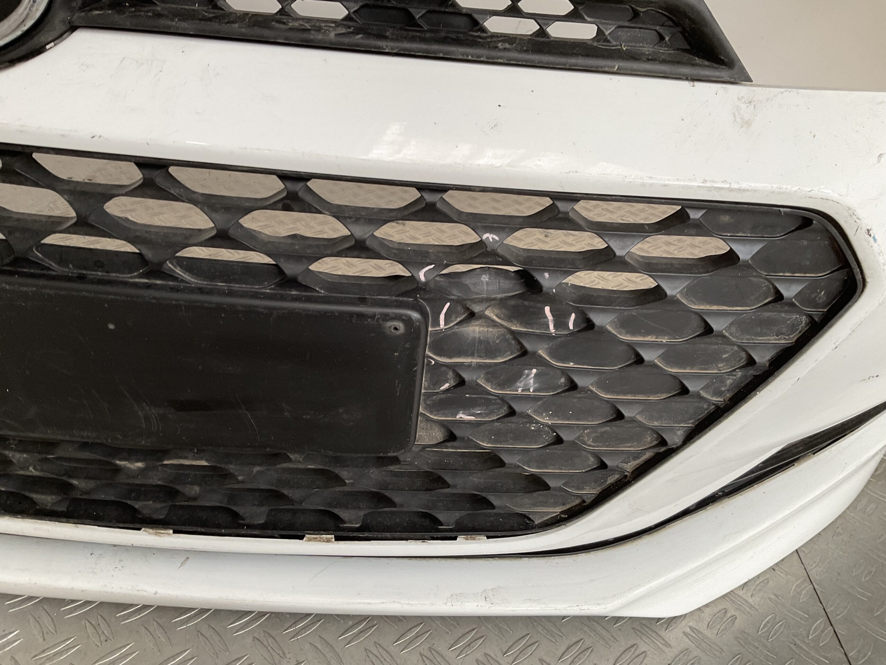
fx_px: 742
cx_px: 443
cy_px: 332
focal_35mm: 29
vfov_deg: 48.2
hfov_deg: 61.7
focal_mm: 3
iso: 64
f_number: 1.8
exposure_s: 1/120
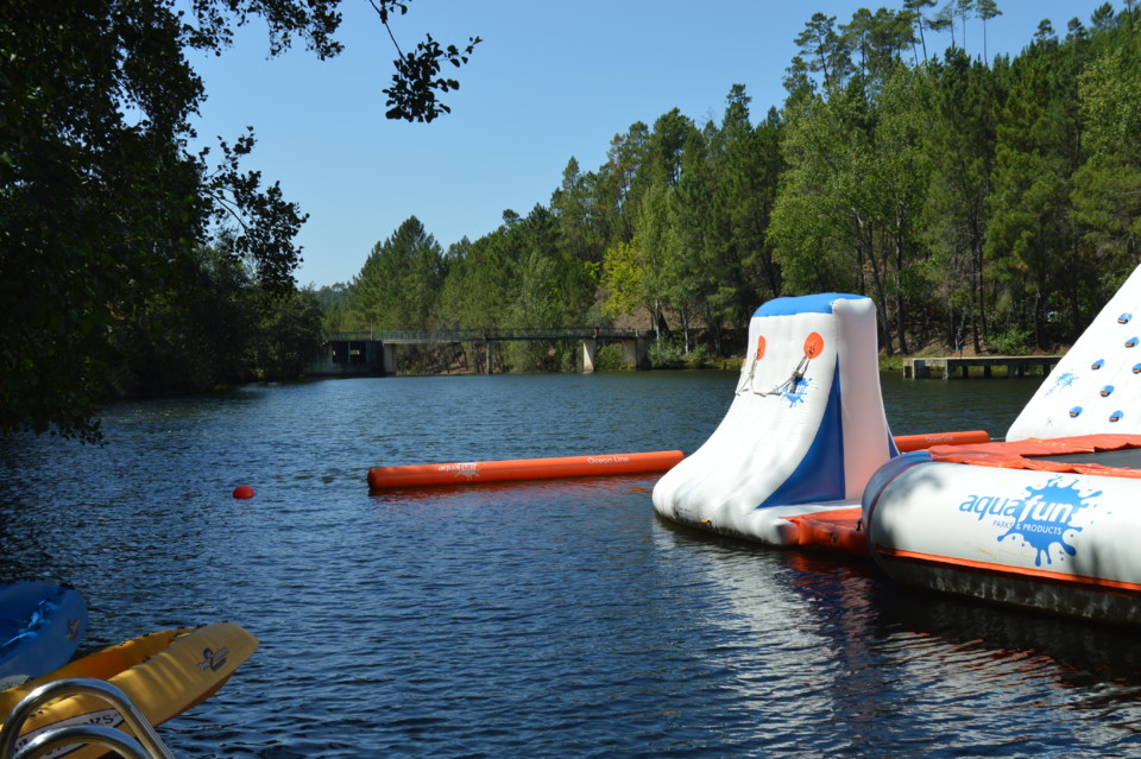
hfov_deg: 49.6
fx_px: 1235
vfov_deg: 34.2
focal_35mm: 39
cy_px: 380
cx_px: 570
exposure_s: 1/250
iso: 100
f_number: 8
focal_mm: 26
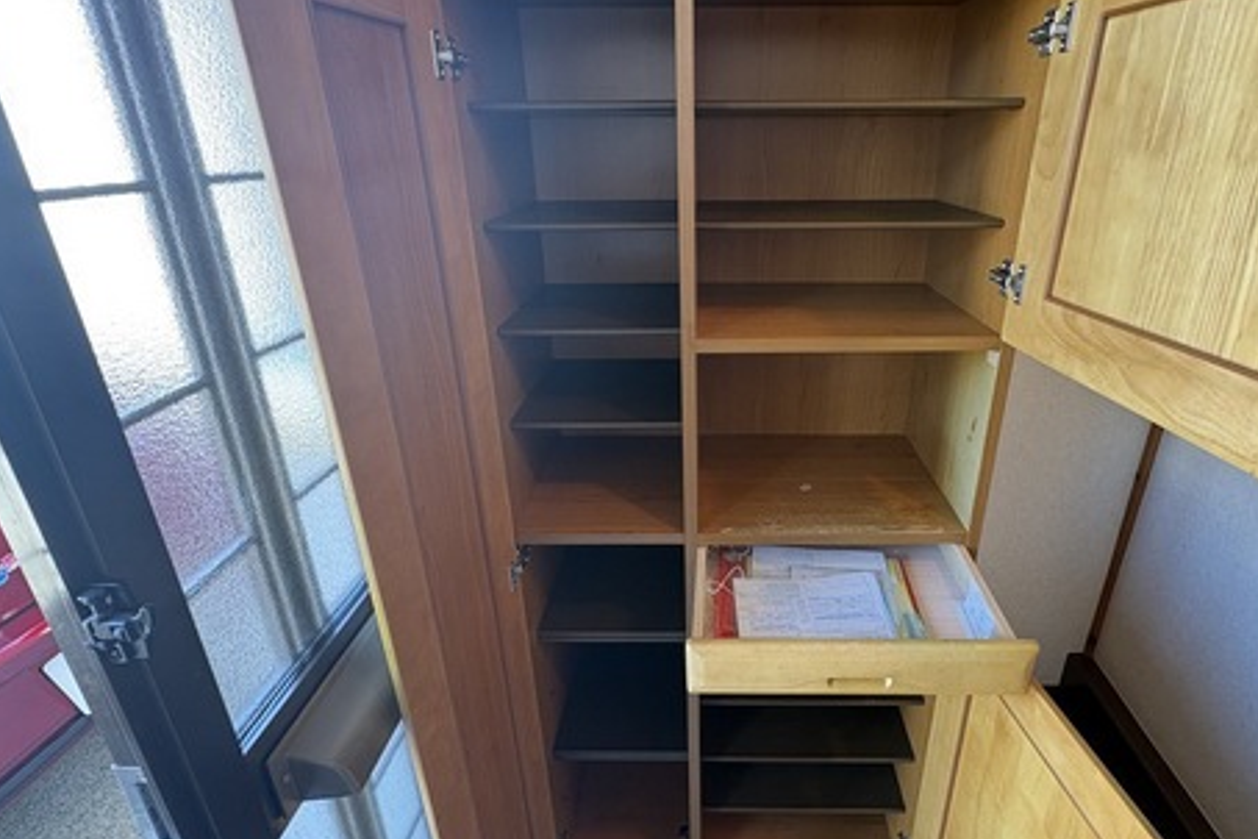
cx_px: 711
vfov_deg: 67.2
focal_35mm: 18
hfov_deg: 89.5
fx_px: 629
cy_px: 378
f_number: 2.2
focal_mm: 2.22
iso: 320
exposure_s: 1/60
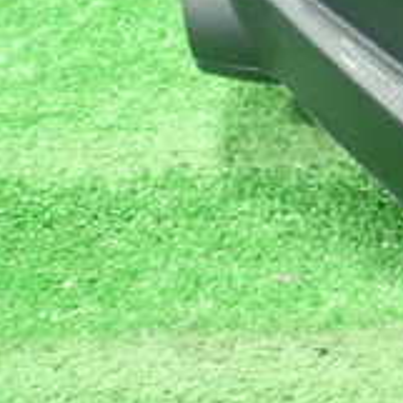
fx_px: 1304
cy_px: -30
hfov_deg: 15.3
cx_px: 708
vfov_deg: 17.1
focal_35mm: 99
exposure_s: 1/80
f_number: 2.3
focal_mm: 5.5
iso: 800
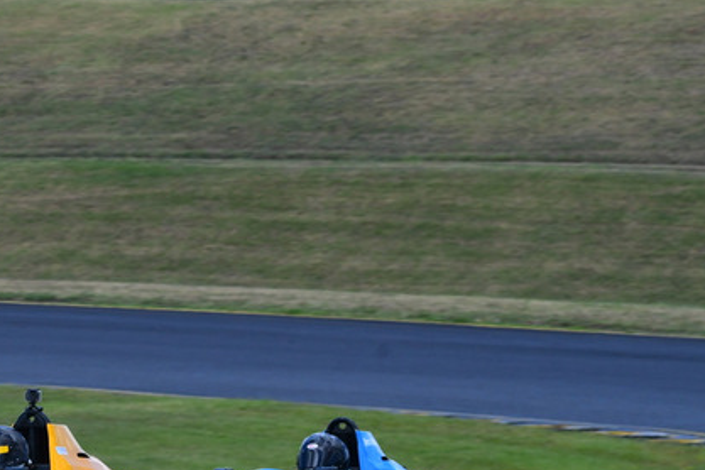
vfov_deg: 2.4
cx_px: 30
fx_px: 11279
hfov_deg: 3.6
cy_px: 377
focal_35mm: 576
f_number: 11
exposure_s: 1/640
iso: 640
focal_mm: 200
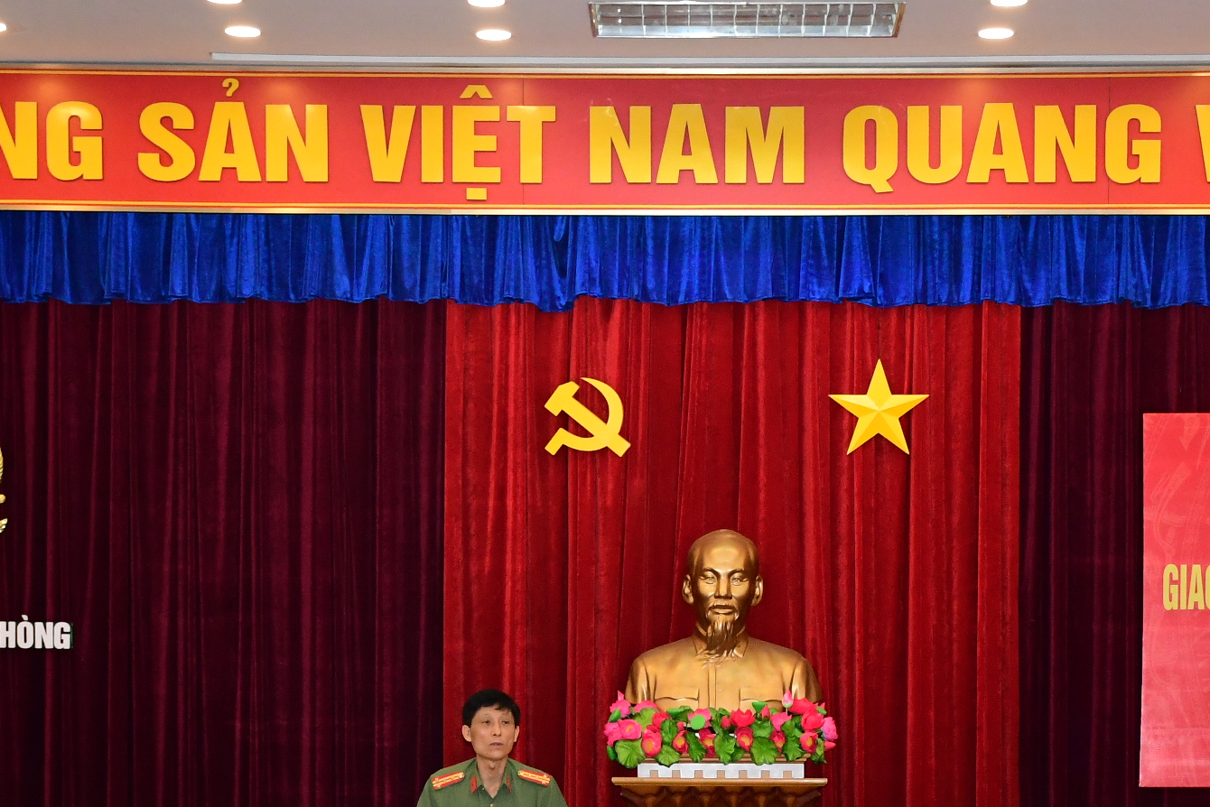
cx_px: 727
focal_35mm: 109
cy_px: 744
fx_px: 3665
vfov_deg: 12.5
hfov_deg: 18.7
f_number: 5
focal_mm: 35
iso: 2000
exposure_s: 1/200
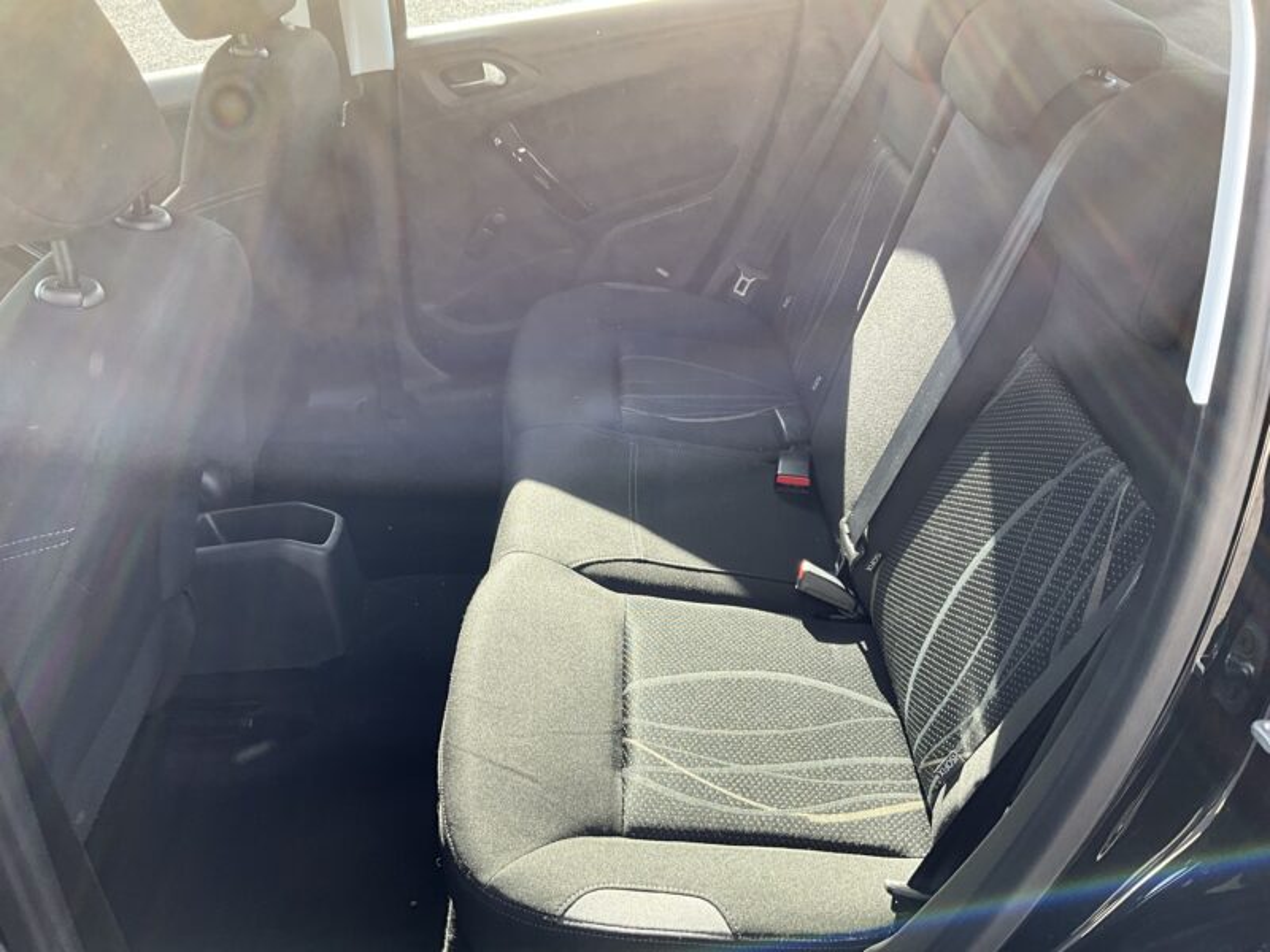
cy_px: 476
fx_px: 1064
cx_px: 635
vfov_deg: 48.2
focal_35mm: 29
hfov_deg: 61.7
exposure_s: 1/122
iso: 32
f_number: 1.8
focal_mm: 3
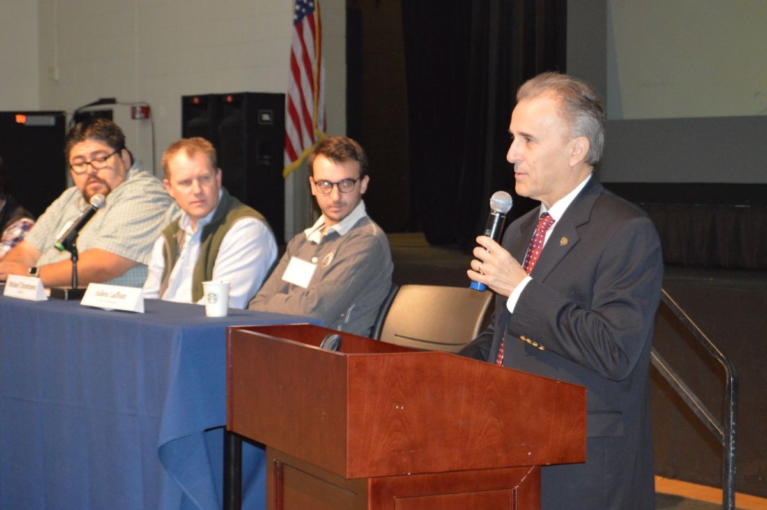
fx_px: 1660
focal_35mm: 78
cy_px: 255
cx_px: 384
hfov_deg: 26.0
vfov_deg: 17.4
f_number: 5.6
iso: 3200
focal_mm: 52
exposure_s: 1/50
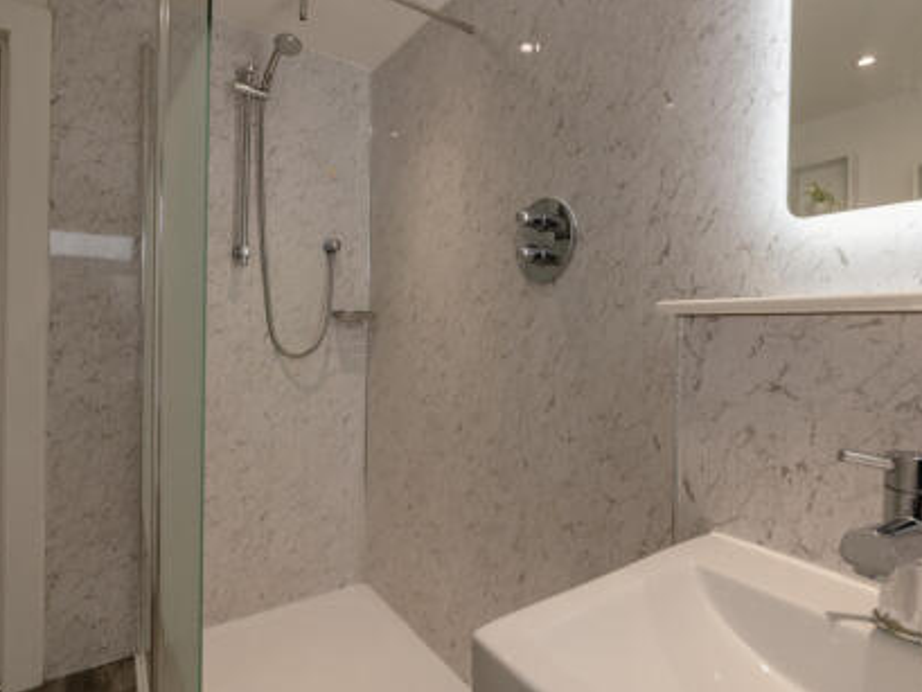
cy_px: 337
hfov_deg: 84.5
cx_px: 494
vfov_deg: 68.7
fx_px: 506
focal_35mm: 19
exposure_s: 1/50
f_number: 8
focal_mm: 17
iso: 400
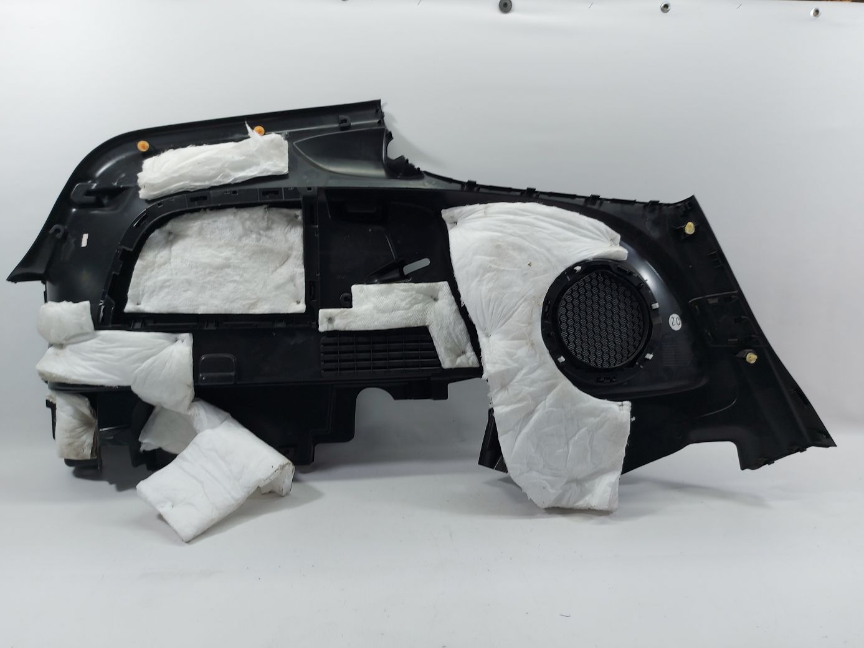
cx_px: 432
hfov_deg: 71.6
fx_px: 599
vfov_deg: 56.8
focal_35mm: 24
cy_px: 324
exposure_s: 1/60
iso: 32
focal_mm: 5.23
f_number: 1.8
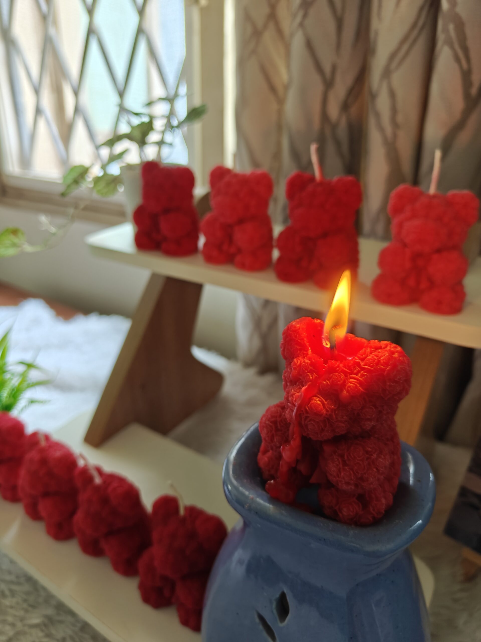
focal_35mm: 24
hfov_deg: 56.8
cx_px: 240
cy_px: 321
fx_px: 445
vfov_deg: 71.6
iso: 640
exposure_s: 1/100
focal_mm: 5.59
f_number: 1.8
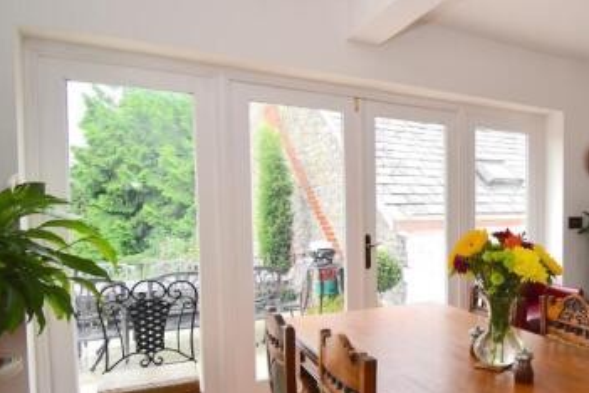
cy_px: 231
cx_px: 508
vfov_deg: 46.2
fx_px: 458
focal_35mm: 28
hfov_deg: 58.0
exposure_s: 1/200
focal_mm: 10
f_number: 5
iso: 360
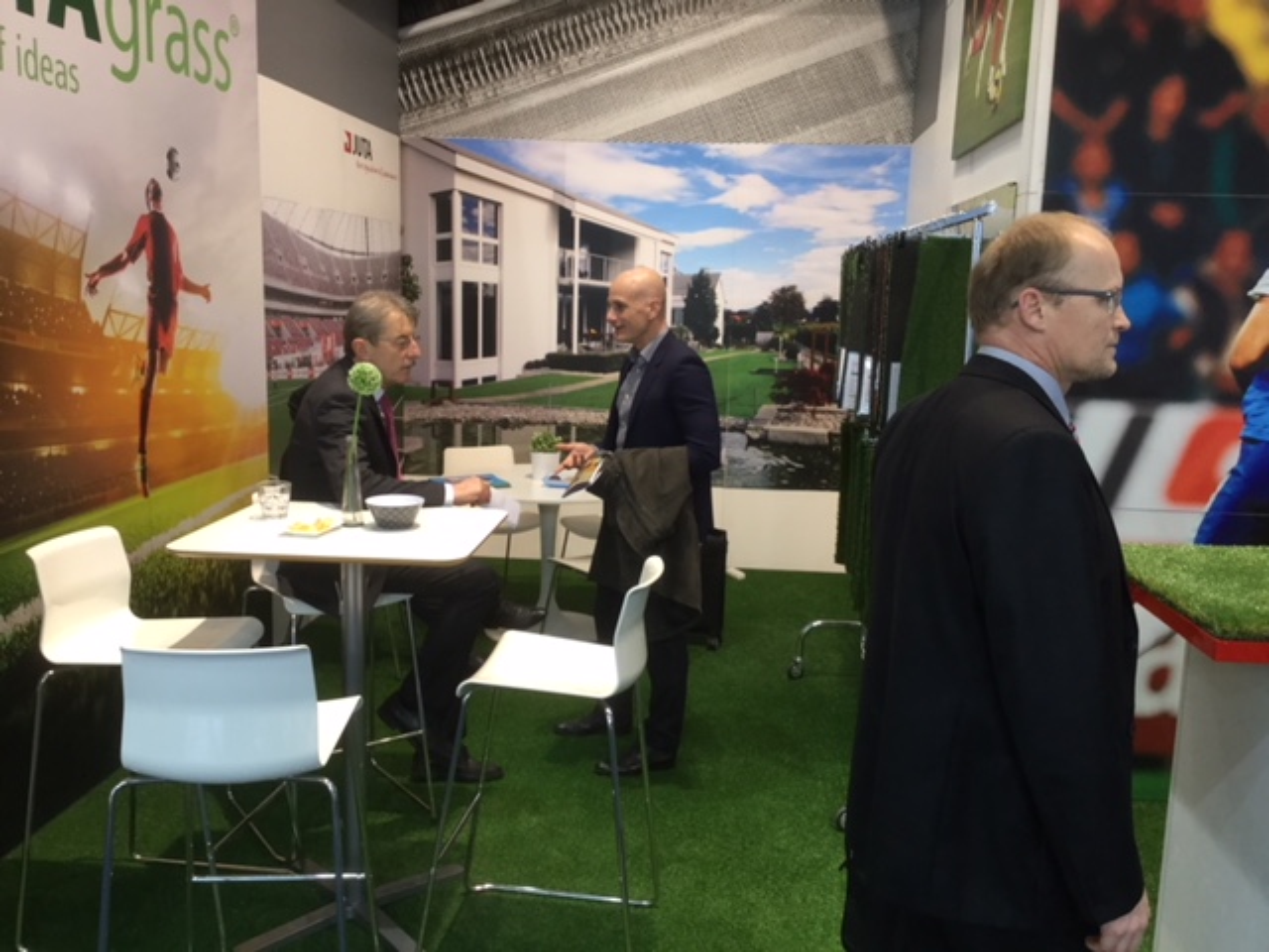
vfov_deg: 45.4
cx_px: 634
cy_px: 476
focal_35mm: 31
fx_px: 1136
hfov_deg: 58.4
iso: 64
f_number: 2.4
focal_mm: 3.3
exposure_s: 1/33
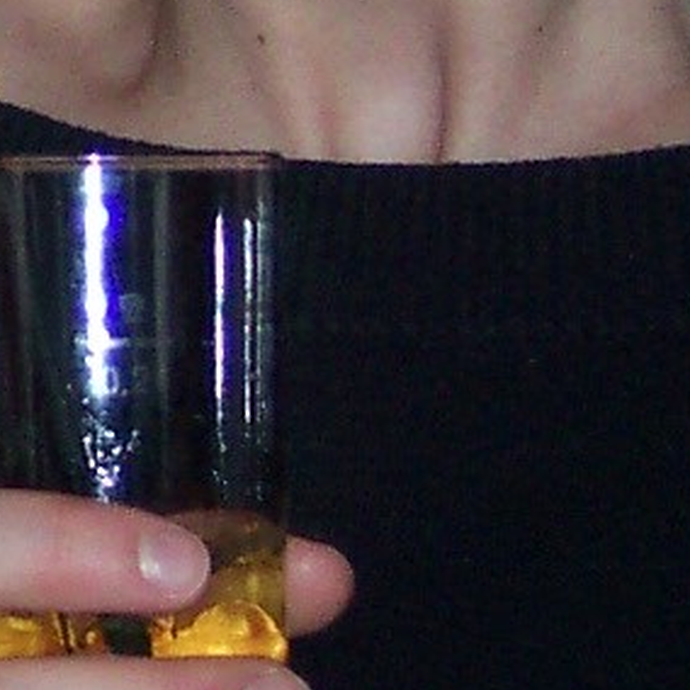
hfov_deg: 6.7
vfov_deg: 7.2
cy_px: -265
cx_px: -1200
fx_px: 5412
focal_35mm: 240
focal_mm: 8
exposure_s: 1/30
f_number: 2.8
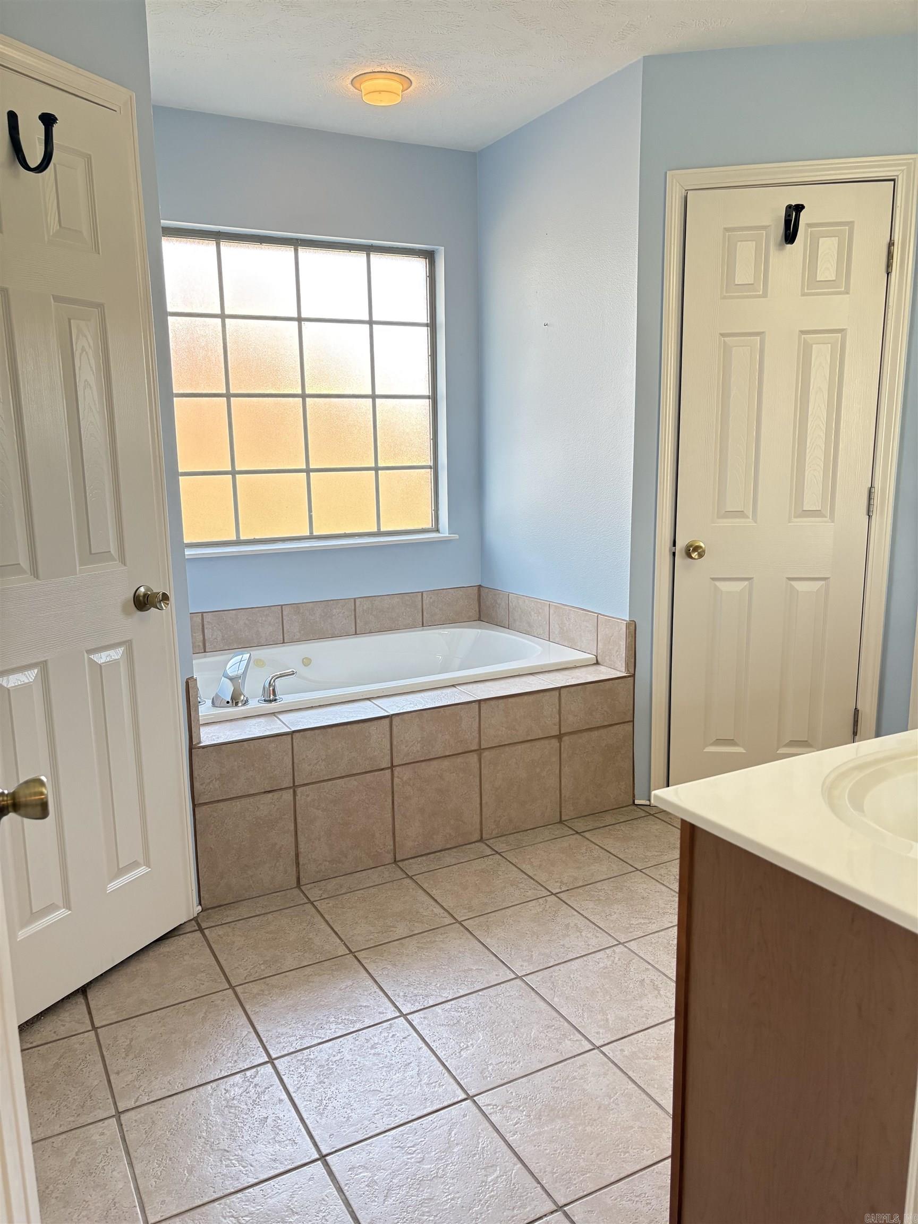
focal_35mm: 26
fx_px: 919
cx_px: 459
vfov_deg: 67.3
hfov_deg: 53.1
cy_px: 612
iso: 200
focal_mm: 5.96
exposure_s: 1/120
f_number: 1.6
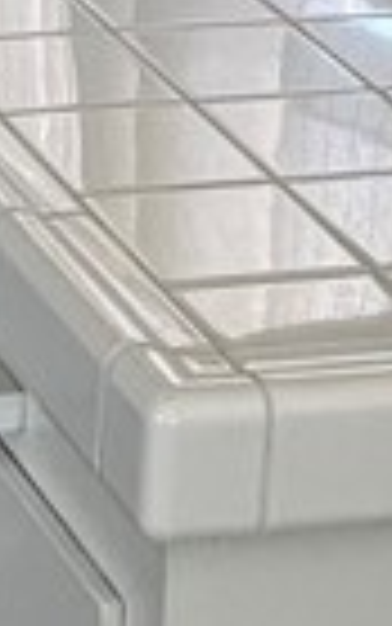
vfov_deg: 9.2
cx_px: -383
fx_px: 3466
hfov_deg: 6.3
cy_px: -905
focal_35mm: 203
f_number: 1.6
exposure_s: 1/103
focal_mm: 5.1
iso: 125
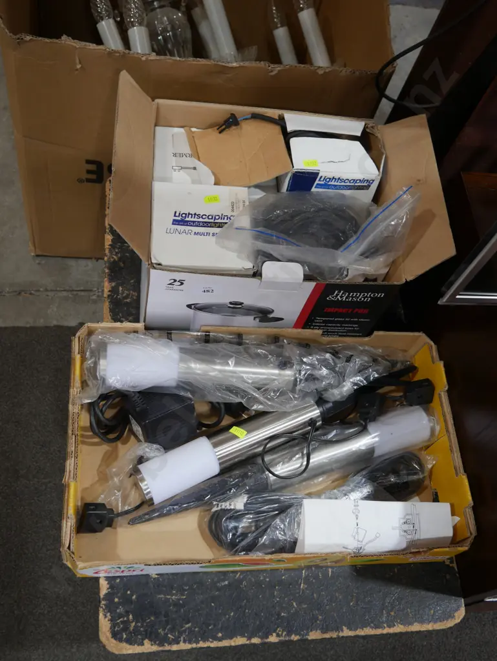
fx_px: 727
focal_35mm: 38
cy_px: 330
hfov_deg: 37.8
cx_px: 248
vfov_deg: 49.0
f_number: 4.1
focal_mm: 19
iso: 200
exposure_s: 1/60
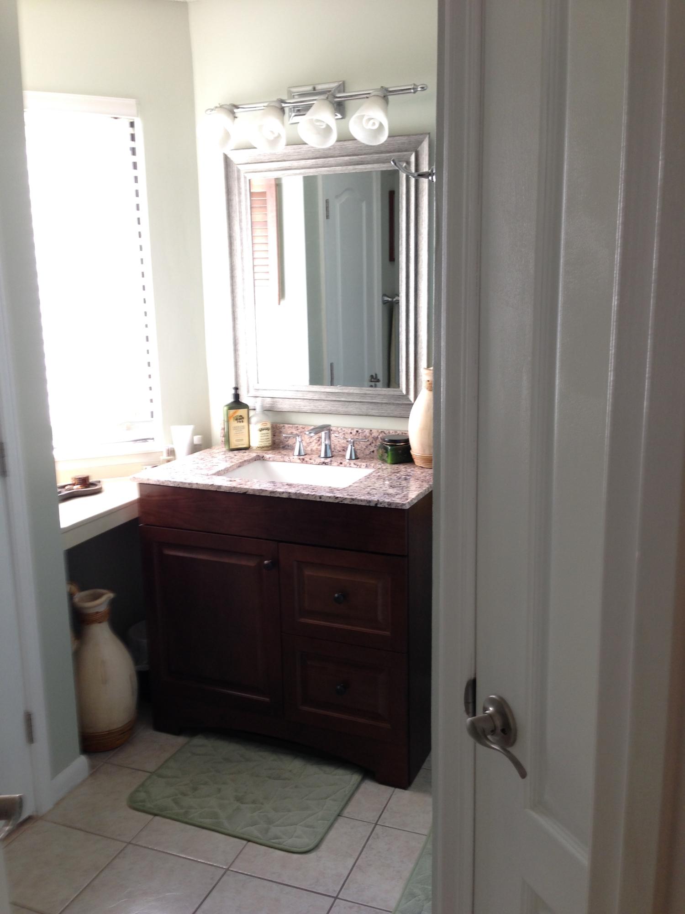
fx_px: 871
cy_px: 457
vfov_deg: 55.4
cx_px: 342
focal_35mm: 33
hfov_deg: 42.9
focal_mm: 4.12
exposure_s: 1/20
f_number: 2.4
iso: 50
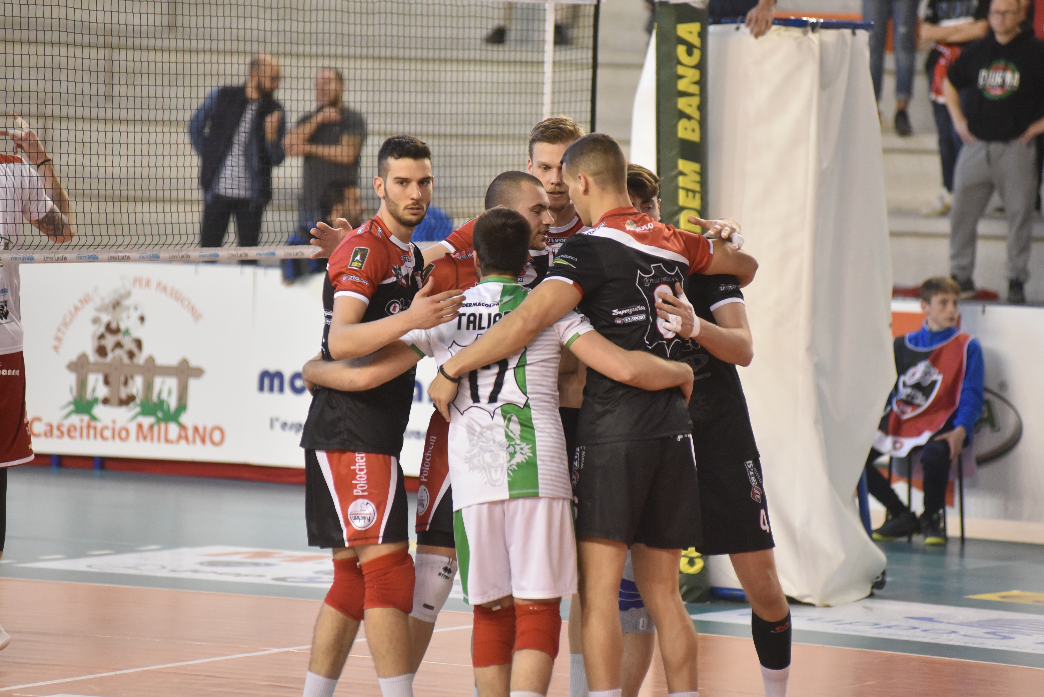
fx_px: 5802
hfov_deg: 10.3
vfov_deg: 6.9
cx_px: 522
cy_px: 348
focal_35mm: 200
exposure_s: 1/1250
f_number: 4.5
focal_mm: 200
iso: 6400
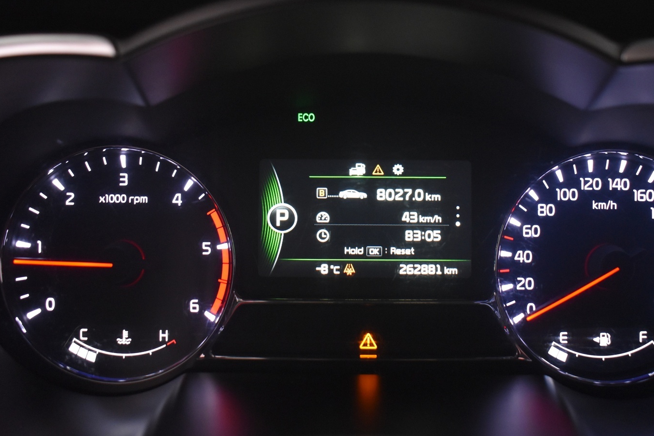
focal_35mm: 43
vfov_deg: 31.2
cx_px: 357
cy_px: 202
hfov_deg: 45.4
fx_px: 781
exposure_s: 1/30
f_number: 3.8
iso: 2000
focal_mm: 24
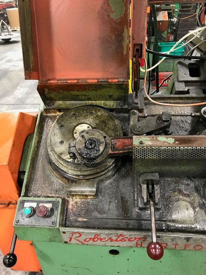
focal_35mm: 28
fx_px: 222
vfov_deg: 63.4
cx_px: 103
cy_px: 138
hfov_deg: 49.7
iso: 100
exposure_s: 1/11
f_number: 1.8
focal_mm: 3.99
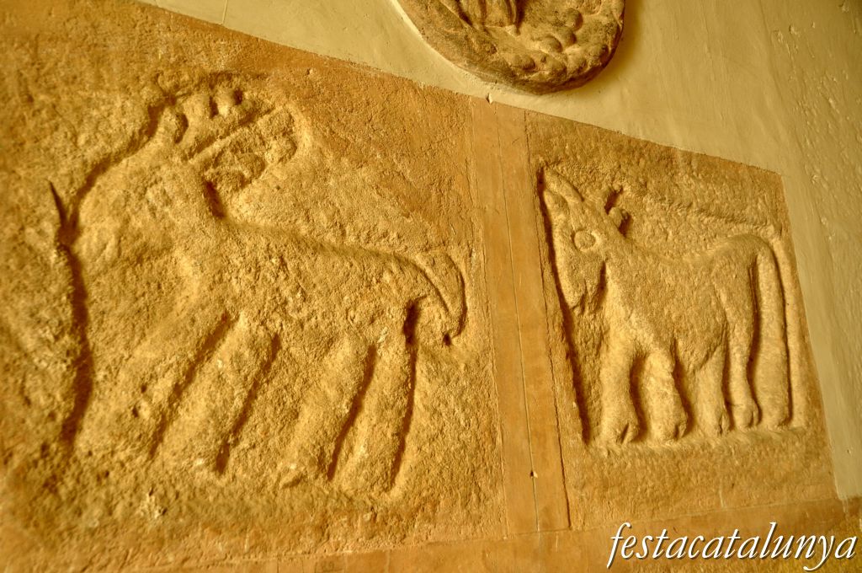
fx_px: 789
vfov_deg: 39.9
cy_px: 286
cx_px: 431
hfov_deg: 57.3
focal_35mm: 33
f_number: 3.8
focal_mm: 22
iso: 500
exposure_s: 1/30
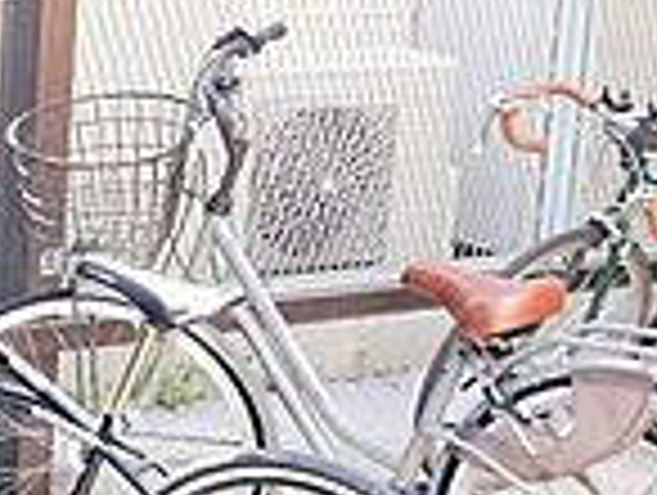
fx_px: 1996
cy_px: 180
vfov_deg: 14.1
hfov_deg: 17.7
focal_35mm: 105
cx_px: -144
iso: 80
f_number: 3.5
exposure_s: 1/60
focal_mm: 4.1
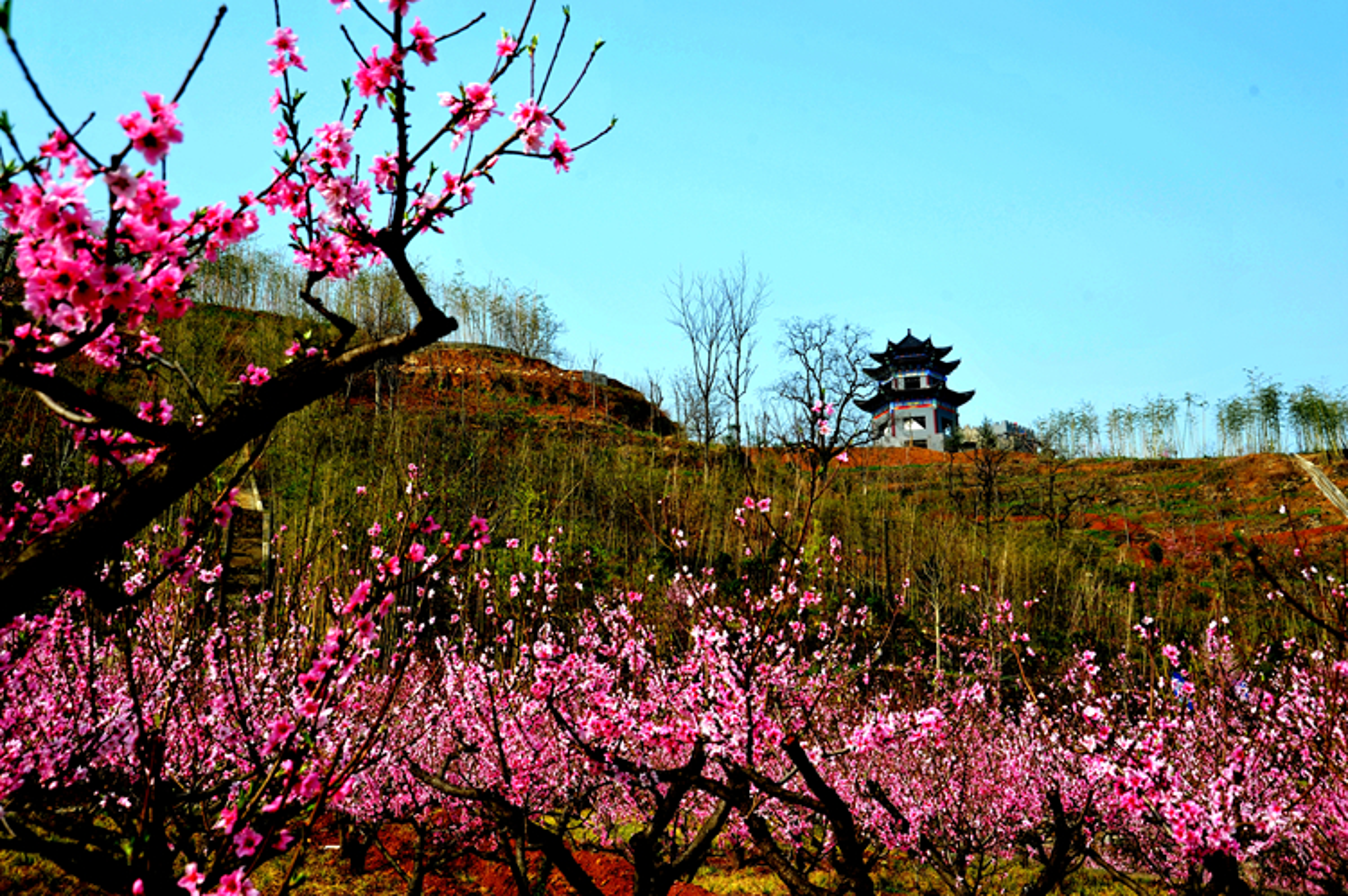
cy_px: 448
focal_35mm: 38
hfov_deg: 50.7
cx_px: 674
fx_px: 1422
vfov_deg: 35.0
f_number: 8
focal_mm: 38
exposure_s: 1/250
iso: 200
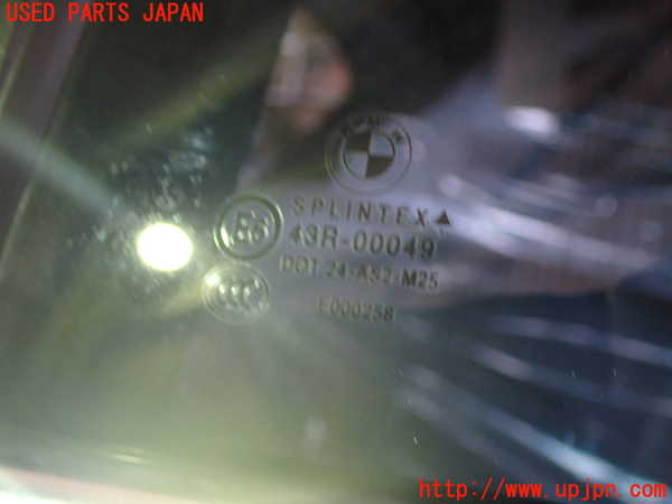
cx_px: 336
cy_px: 252
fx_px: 854
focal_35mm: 44
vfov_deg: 32.9
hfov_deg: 42.9
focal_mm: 7.84
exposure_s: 1/15
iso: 800
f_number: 2.9
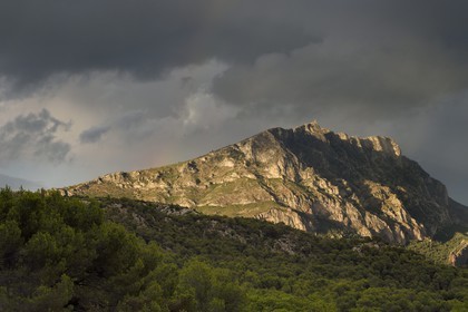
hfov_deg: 15.2
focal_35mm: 135
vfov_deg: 10.2
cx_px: 234
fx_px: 1755
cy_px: 156
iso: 400
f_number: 9
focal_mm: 135
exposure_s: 1/250
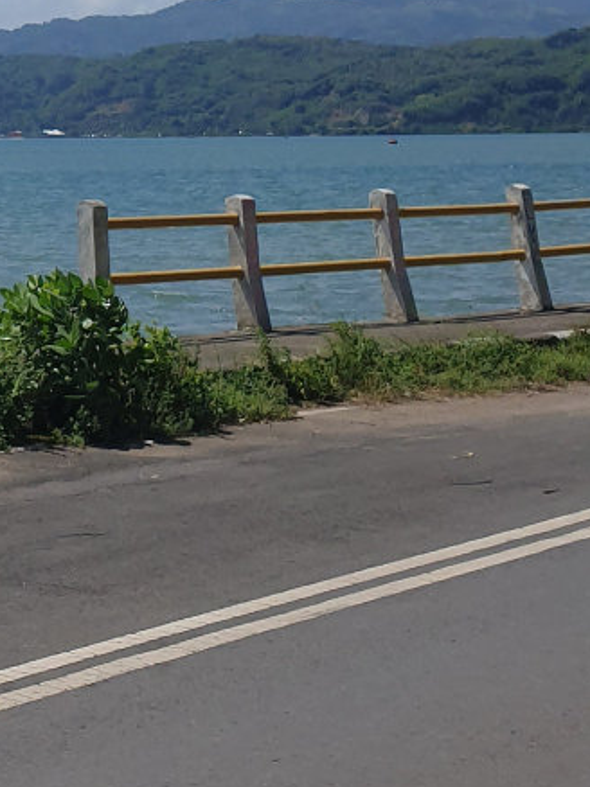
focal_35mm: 95
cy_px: -395
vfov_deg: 18.3
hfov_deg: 13.8
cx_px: -482
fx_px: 2161
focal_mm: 4.3
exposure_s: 1/3096
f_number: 2.4
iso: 50
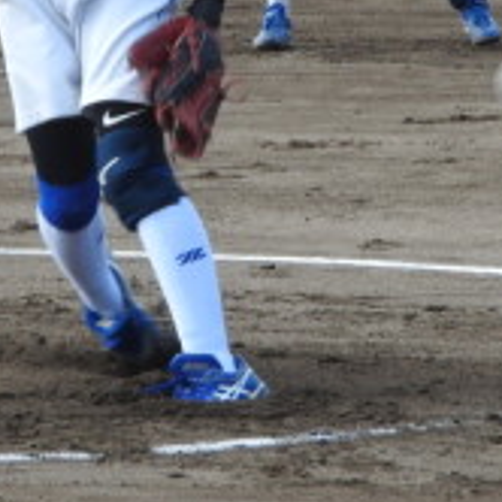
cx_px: 100
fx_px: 9418
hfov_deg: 3.1
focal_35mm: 574
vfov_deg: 3.1
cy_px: -9
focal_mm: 32.2
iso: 100
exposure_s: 1/200
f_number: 5.3
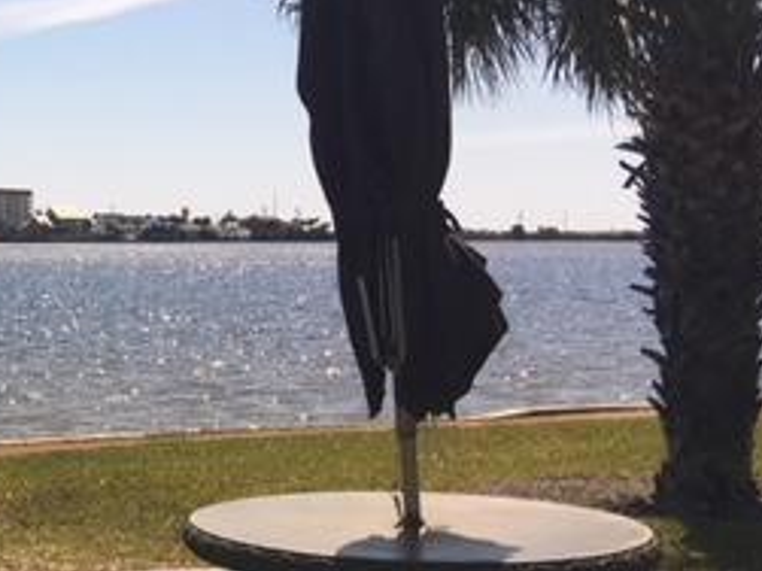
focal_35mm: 74
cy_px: 282
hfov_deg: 24.1
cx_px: -143
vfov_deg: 19.9
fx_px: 1628
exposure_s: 1/2959
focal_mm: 4.15
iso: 25
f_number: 2.2
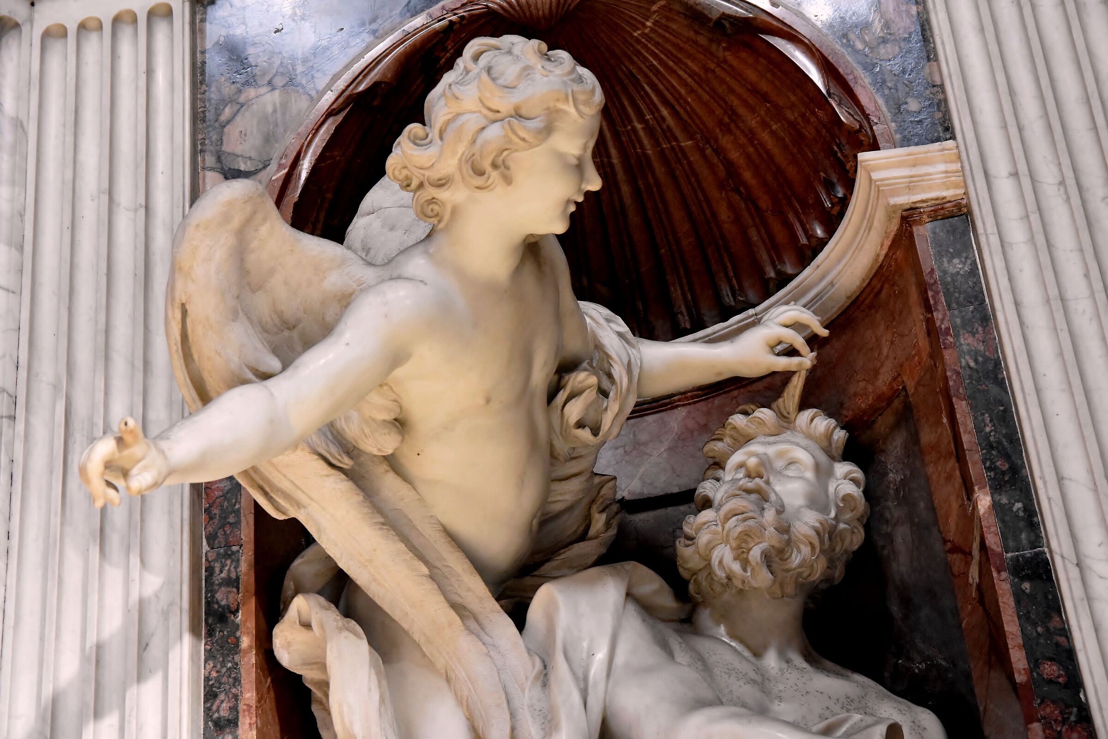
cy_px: 370
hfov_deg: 27.0
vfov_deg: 18.2
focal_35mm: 75
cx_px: 554
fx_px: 2309
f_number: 4
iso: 3200
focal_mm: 50
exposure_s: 1/60
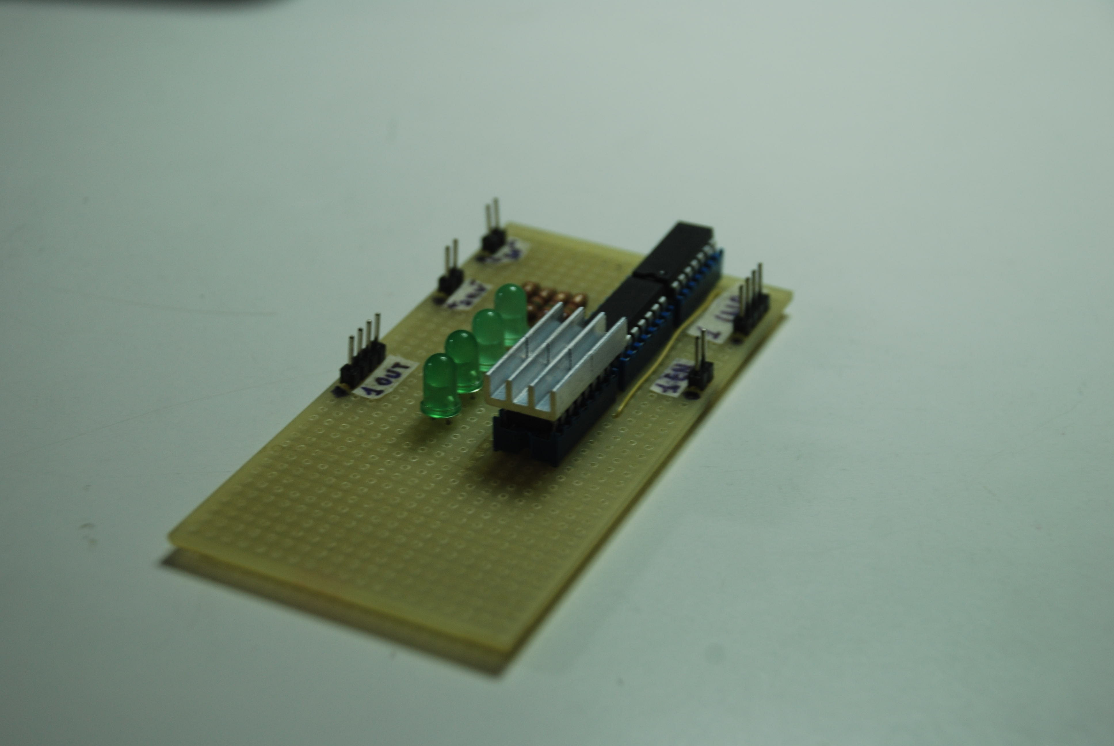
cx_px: 557
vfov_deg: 17.5
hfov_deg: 26.0
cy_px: 373
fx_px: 2417
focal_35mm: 78
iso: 200
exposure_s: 1/25
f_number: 5
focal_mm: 52
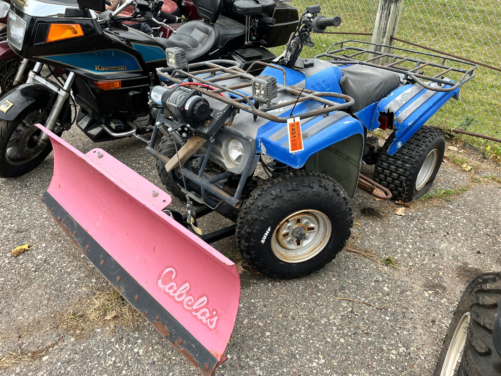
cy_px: 188
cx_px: 250
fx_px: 376
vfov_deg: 53.1
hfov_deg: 67.3
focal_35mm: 26
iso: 50
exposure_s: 1/705
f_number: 1.6
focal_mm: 5.1
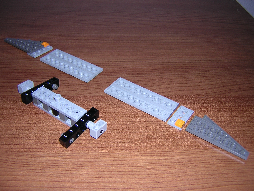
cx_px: 127
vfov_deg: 39.7
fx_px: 264
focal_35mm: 36
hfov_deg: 51.4
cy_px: 96
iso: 100
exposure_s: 1/60.1
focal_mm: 4.7
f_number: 2.6
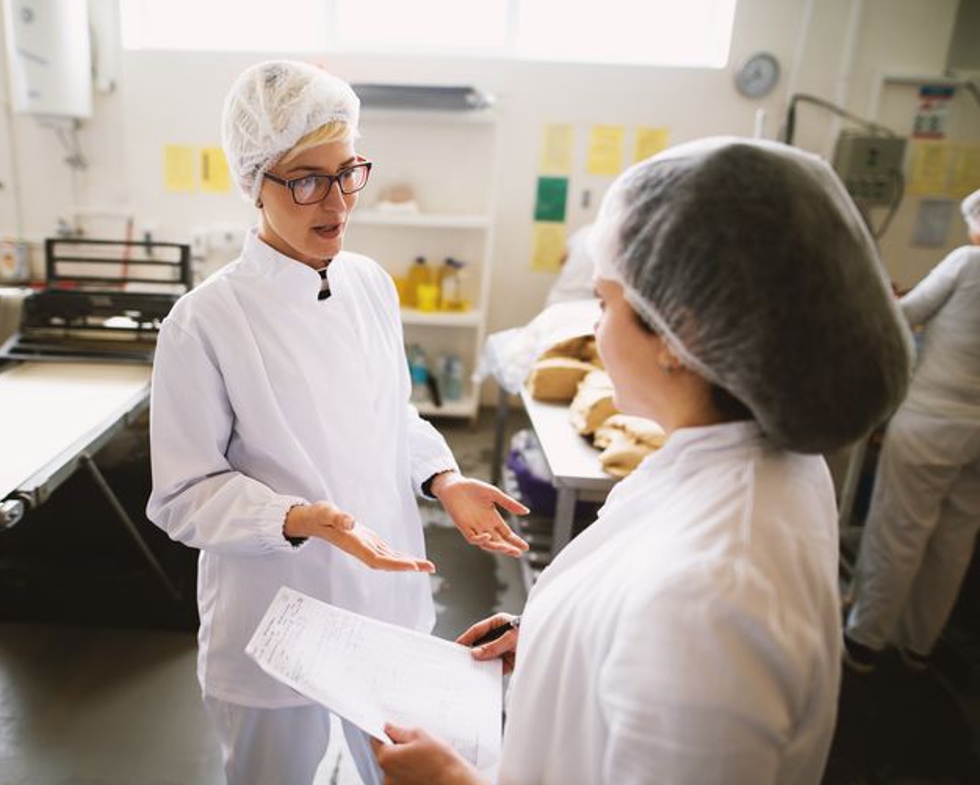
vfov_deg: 58.8
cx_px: 379
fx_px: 696
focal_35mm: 24
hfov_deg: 69.4
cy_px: 392
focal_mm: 20
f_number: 1.6
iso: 320
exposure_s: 1/640
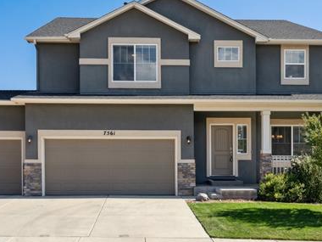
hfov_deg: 40.4
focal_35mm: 47
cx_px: 155
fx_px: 437
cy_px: 71
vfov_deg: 30.5
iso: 500
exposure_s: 1/800
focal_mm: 29
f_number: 7.1
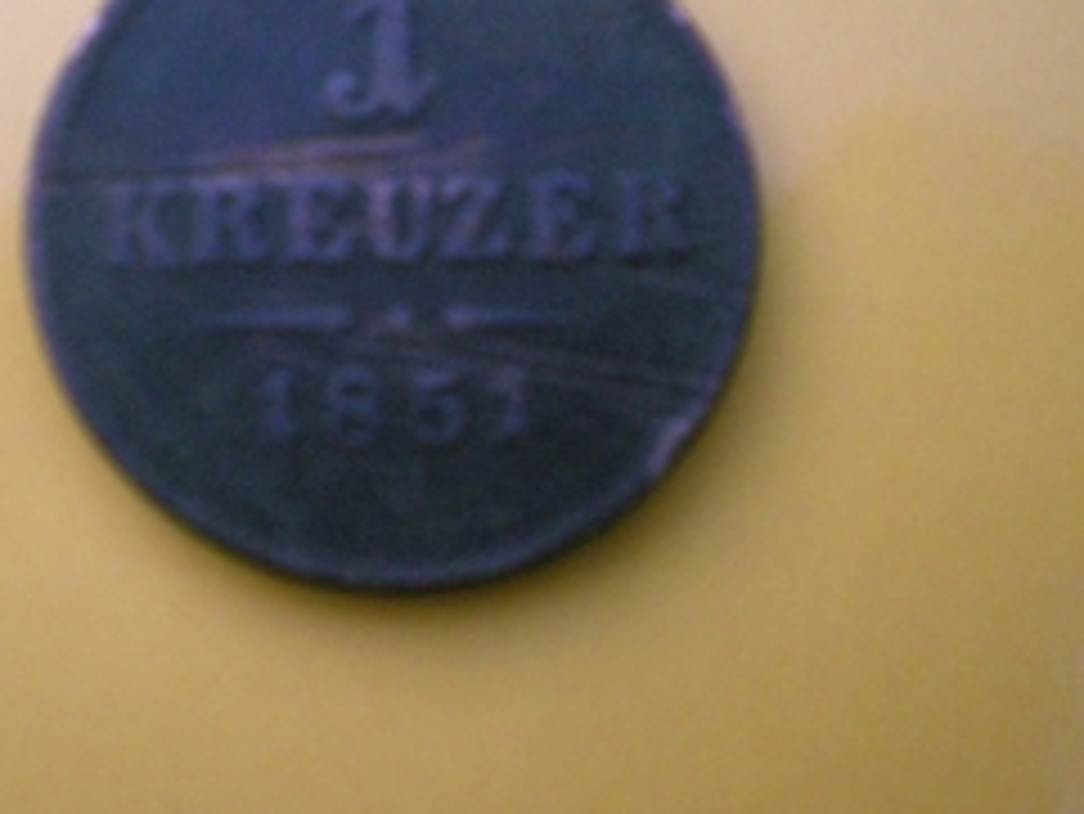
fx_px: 1974
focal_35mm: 63
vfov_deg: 23.1
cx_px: 391
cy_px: 234
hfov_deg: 30.6
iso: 505
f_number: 3.1
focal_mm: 6.3
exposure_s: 1/138
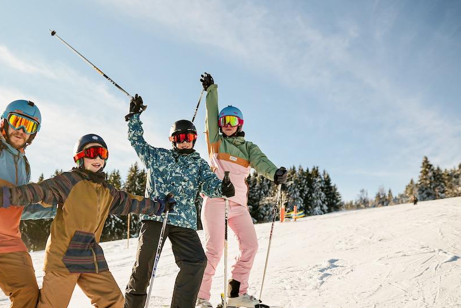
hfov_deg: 56.2
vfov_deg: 39.8
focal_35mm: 33
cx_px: 163
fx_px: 423
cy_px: 194
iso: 200
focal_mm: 24
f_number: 2.2
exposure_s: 1/500
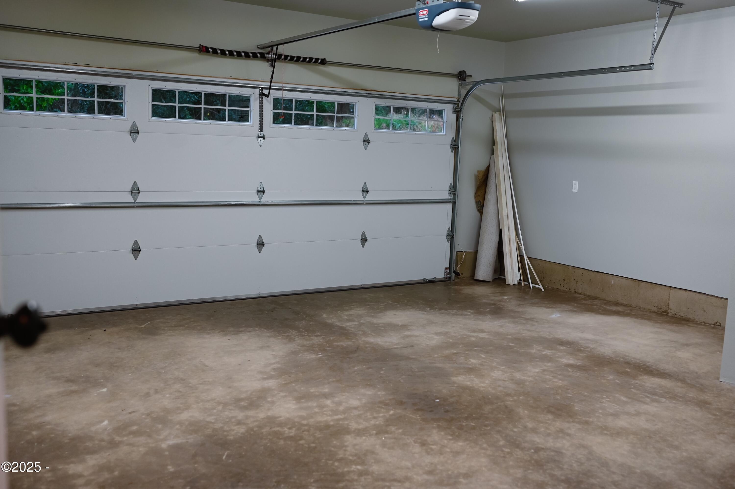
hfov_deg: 54.5
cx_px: 368
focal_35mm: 35
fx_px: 714
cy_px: 244
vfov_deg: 37.8
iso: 560
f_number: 2.8
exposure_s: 1/125
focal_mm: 35
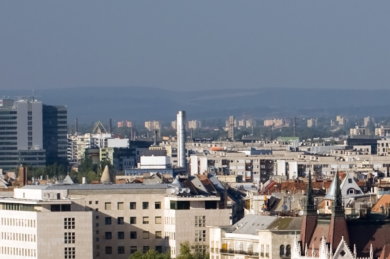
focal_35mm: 584
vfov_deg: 2.3
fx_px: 6319
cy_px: 169
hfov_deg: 3.5
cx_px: 349
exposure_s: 1/160
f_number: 6.3
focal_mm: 102
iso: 100
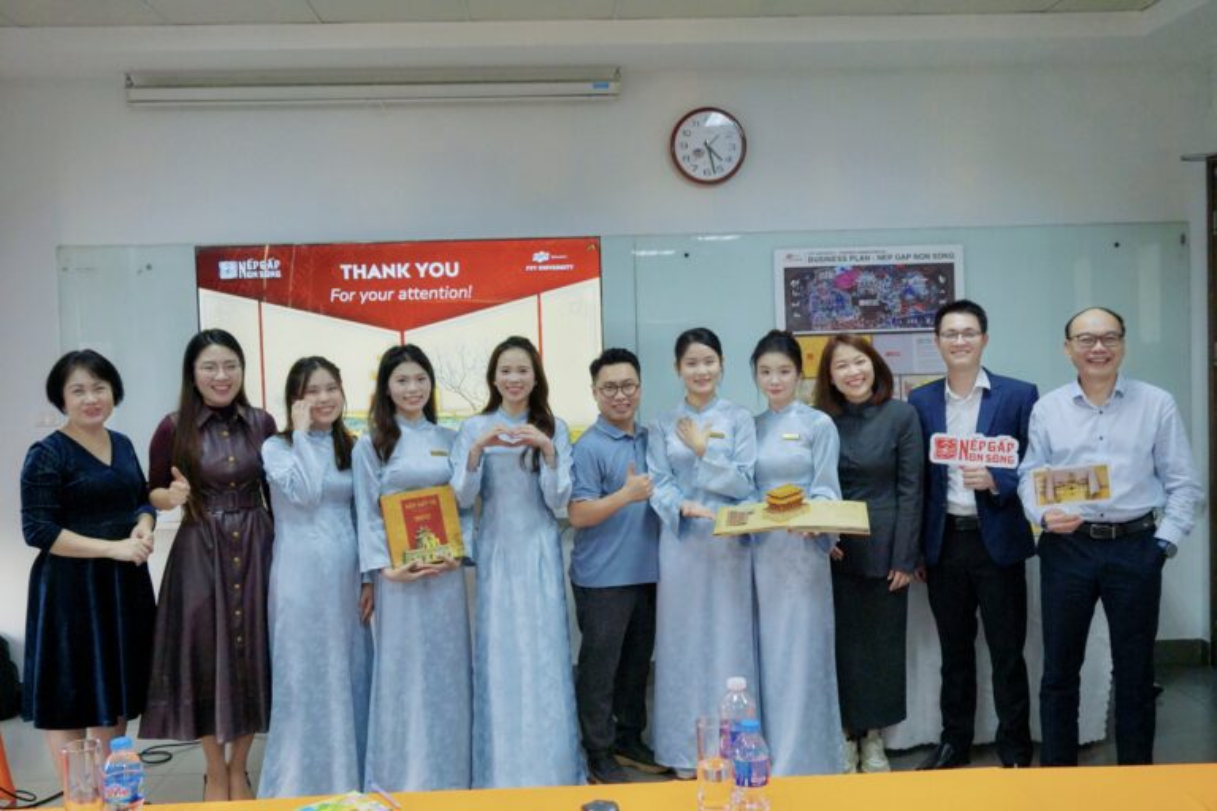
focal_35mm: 34
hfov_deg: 55.1
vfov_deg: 38.4
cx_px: 608
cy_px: 406
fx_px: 1166
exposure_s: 1/125
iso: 800
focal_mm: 23
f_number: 5.6
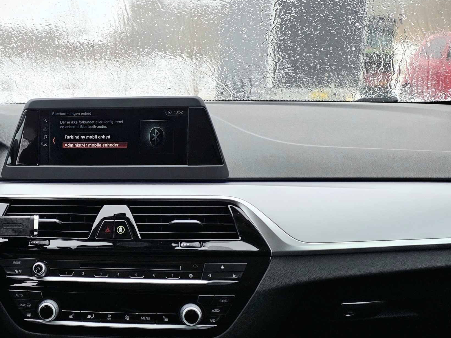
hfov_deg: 33.2
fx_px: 730
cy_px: 206
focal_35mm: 56
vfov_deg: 26.0
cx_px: 79
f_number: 1.7
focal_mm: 6.3
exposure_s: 1/123
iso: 12
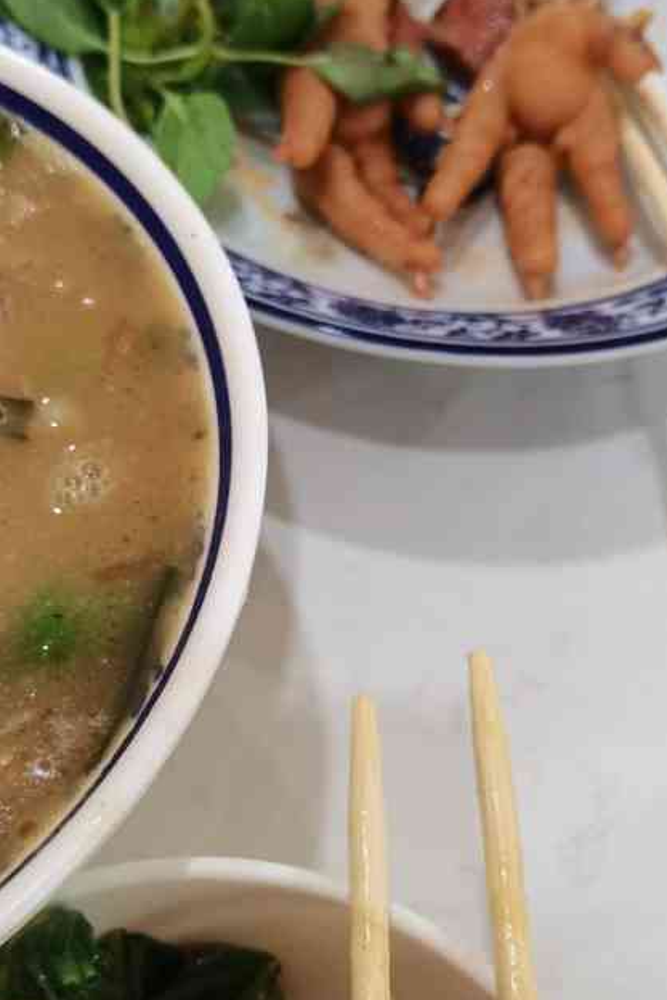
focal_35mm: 42
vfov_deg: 46.4
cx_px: 277
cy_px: 533
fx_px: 1167
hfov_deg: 31.8
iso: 320
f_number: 1.9
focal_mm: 4.94
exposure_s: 1/50
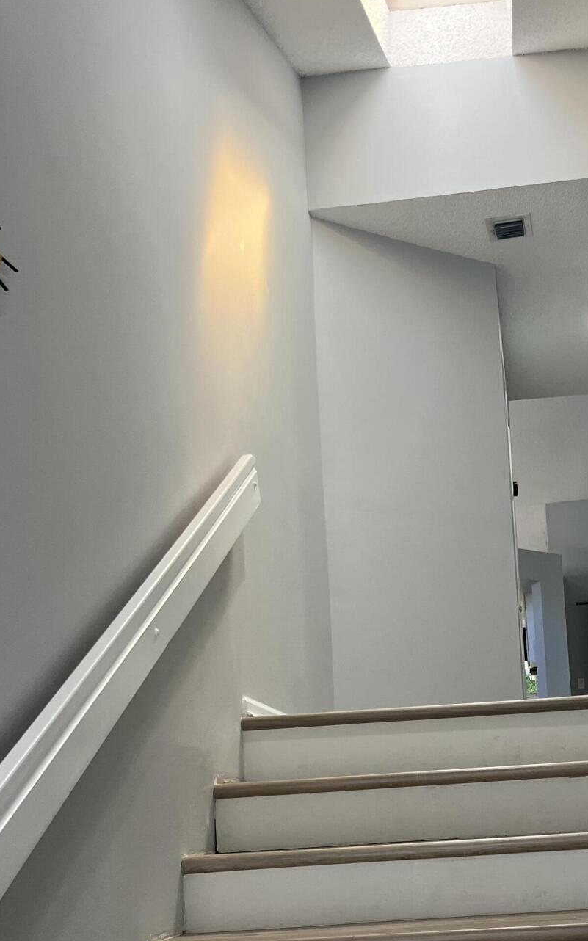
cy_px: 695
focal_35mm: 43
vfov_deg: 44.8
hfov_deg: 29.3
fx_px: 1103
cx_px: 449
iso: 125
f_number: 1.6
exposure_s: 1/120
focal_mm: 5.1
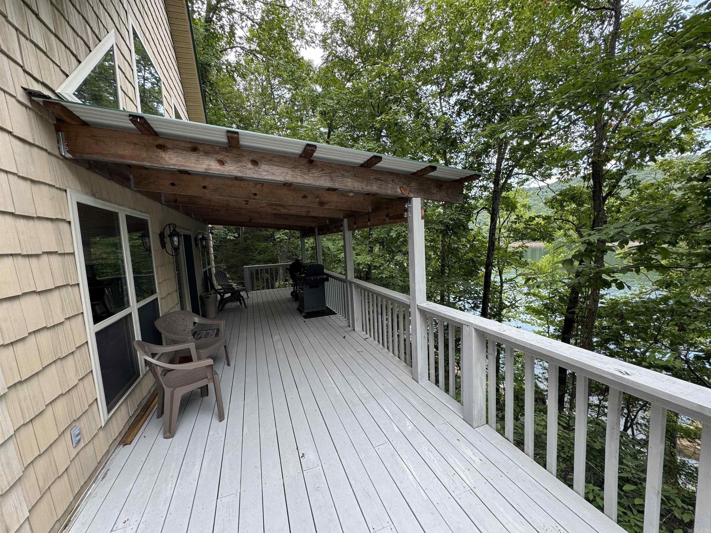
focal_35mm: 14
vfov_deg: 85.7
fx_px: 288
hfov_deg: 102.1
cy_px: 266
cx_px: 356
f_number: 2.2
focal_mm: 2.22
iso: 64
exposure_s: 1/99
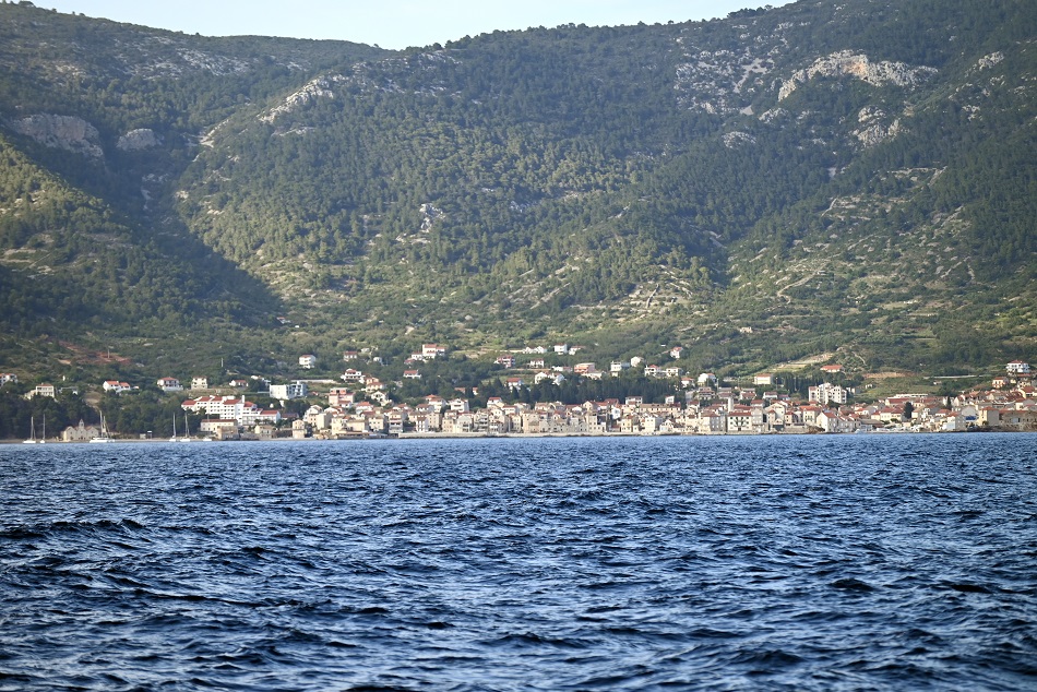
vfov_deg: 8.1
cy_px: 346
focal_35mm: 170
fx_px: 4898
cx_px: 518
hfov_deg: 12.1
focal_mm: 170
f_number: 5
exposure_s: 1/1000
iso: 400
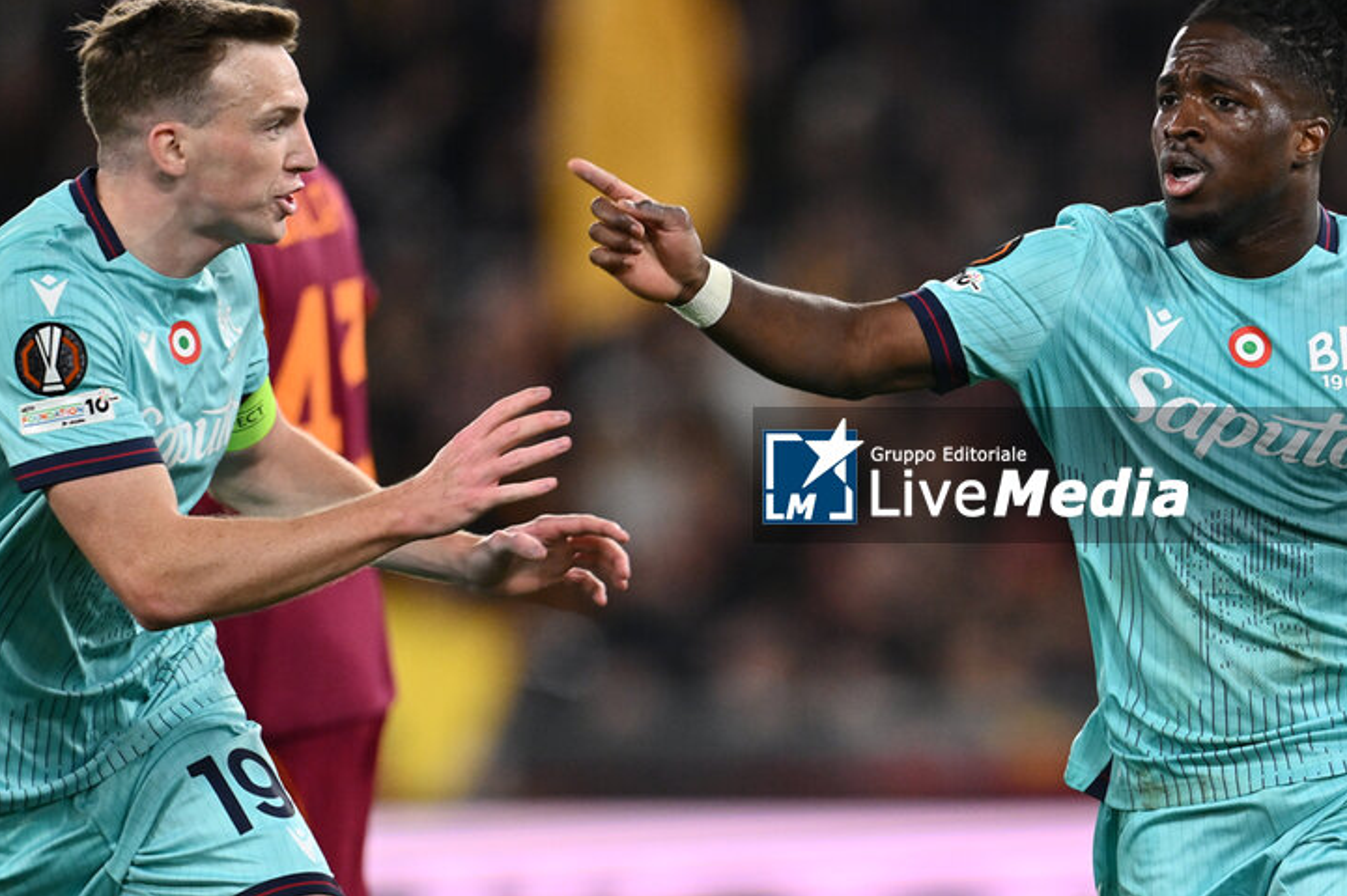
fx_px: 21242
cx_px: 936
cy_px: 457
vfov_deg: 2.4
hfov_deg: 3.6
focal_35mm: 568
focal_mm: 400
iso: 1600
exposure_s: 1/1600
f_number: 3.2
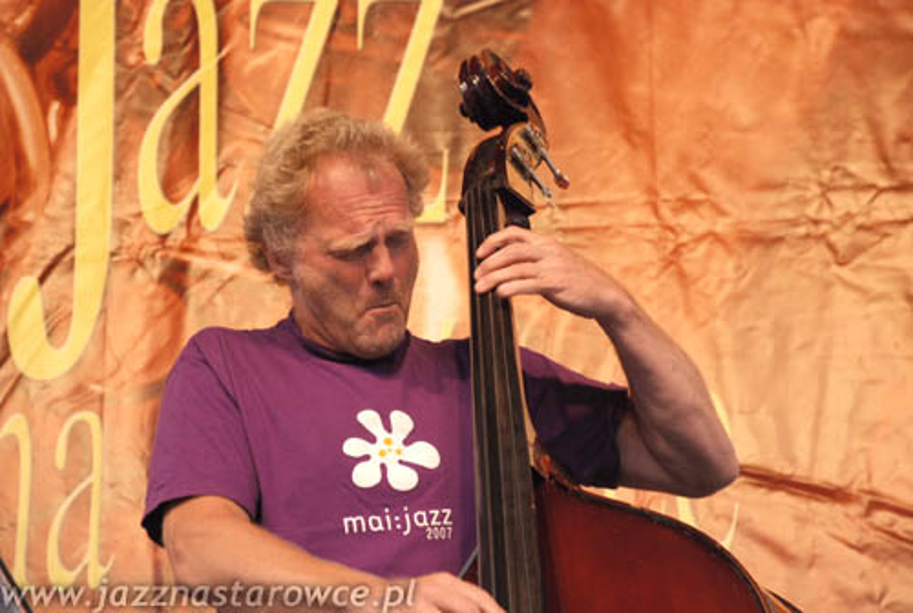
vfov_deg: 10.2
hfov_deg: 15.2
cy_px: 306
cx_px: 456
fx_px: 3432
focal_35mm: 135
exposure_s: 1/30
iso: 400
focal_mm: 90
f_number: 5.6
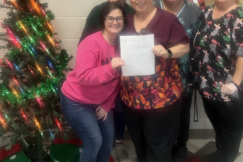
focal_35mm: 39
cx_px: 135
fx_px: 263
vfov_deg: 33.6
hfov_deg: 49.5
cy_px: 43
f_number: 1.5
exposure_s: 1/60
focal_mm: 5.7
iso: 250
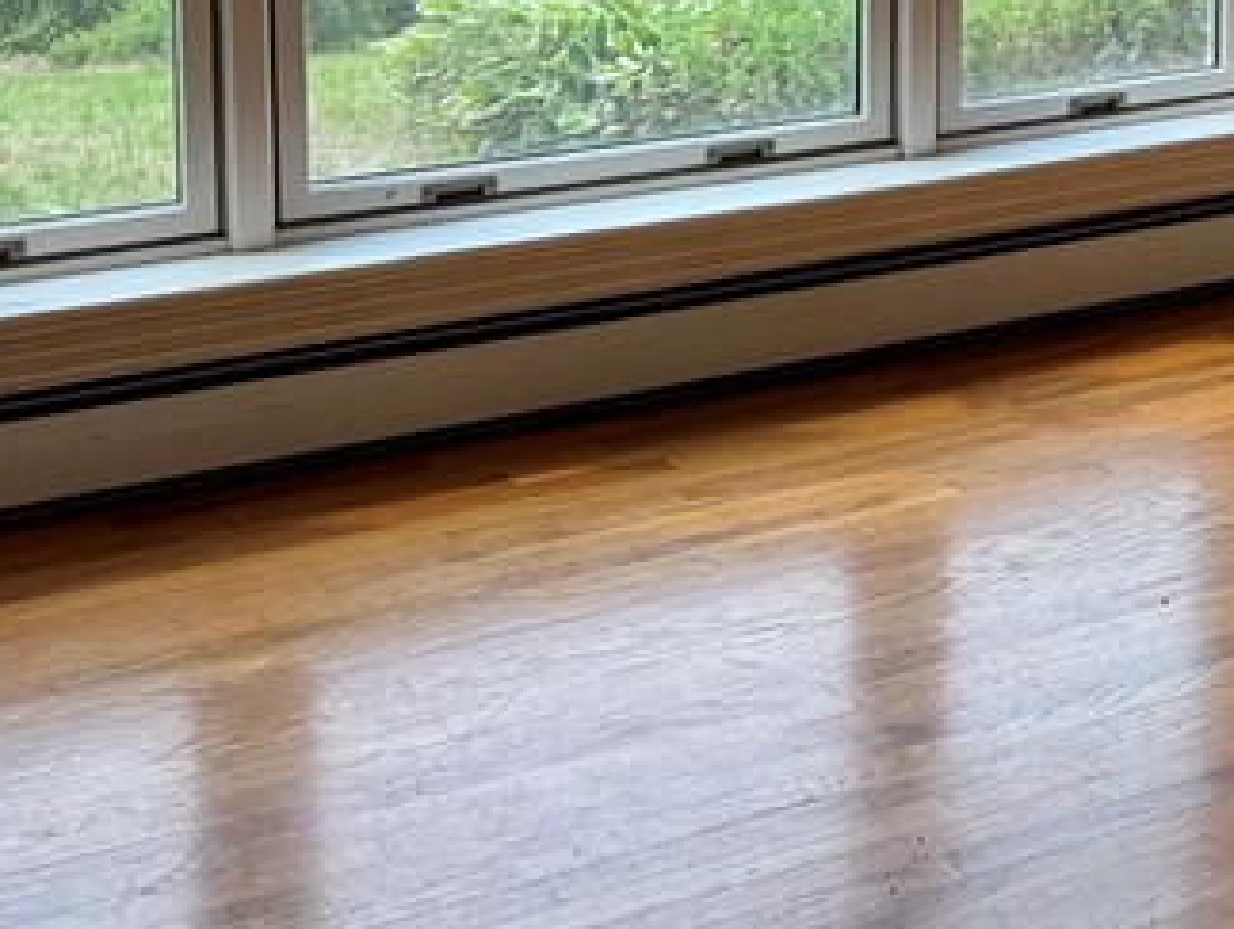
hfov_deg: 22.5
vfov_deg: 18.3
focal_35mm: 76
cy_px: -233
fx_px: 2712
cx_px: 1670
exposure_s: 1/218
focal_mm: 6.76
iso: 64
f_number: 1.78
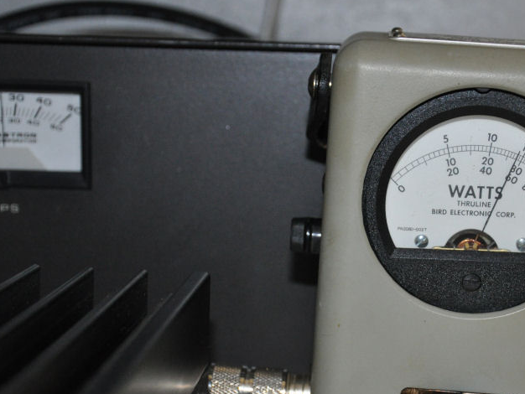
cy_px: 262
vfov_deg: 16.0
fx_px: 1396
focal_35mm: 92
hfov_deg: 21.3
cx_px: 316
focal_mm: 40
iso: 1250
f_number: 4.5
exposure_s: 1/60
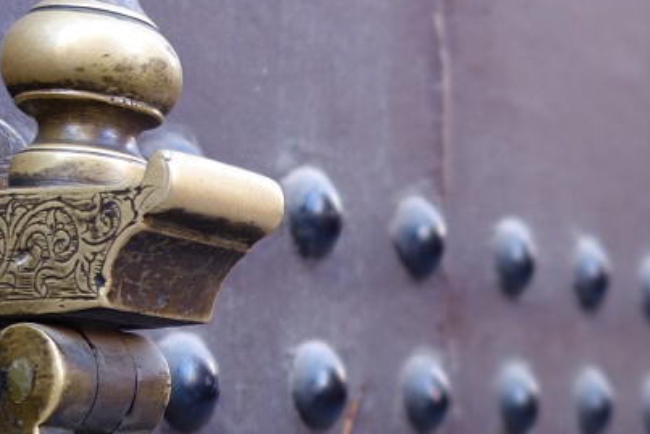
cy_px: 537
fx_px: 1716
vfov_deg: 13.9
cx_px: 705
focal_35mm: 95
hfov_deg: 20.5
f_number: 1.8
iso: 125
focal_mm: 10.4
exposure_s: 1/60
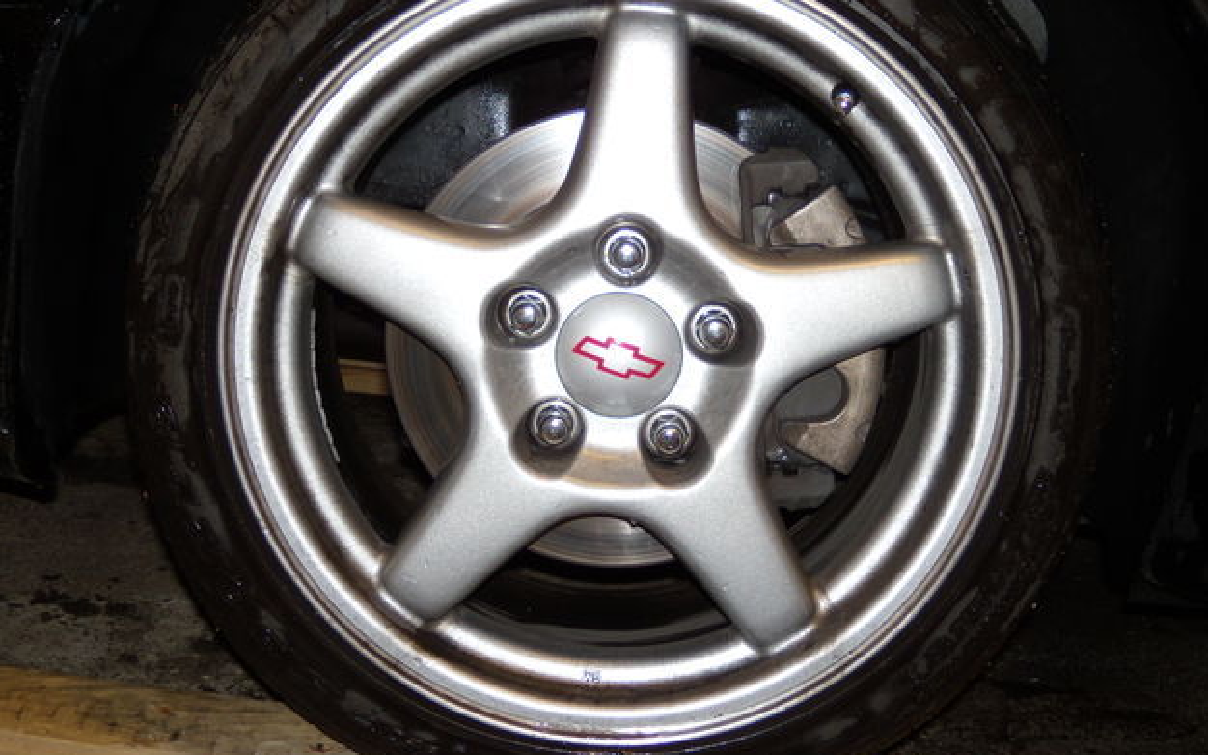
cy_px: 351
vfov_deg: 32.7
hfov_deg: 50.4
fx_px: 1284
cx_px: 602
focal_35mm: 39
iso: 80
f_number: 3.6
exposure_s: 1/50
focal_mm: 6.4
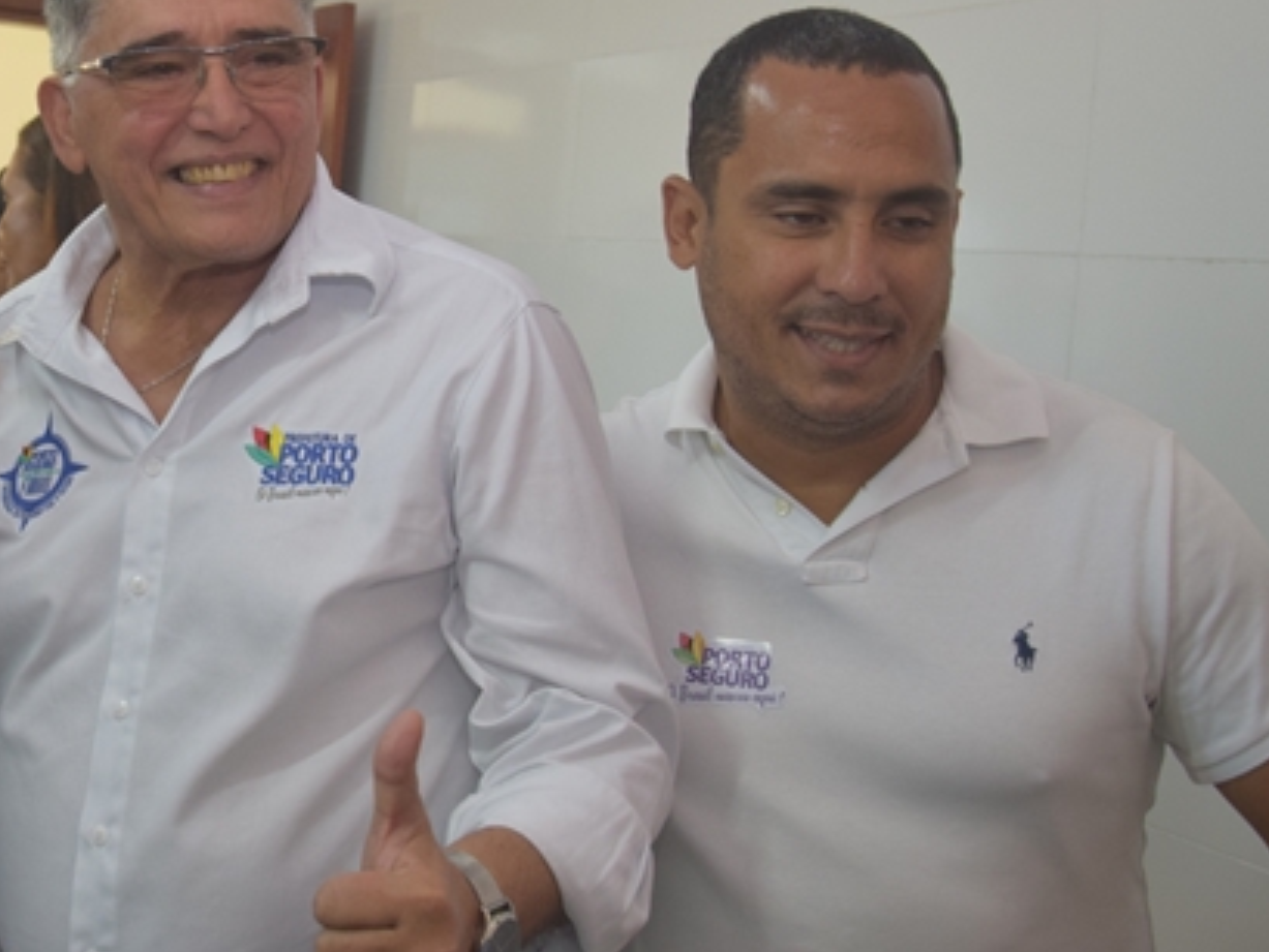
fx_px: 1723
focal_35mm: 47
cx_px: 225
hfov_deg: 38.6
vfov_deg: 30.6
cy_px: 304
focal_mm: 18
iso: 800
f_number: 5
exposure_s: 1/100
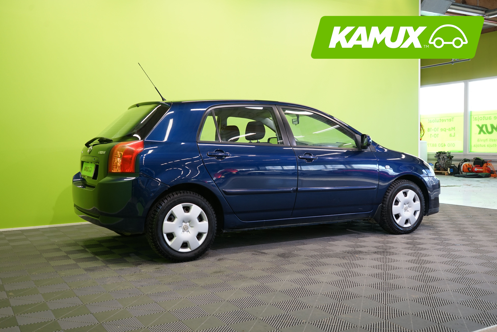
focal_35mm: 36
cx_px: 248
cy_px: 166
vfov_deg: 36.9
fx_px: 497
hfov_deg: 53.1
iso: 500
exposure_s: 1/25
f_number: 5.6
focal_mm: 36
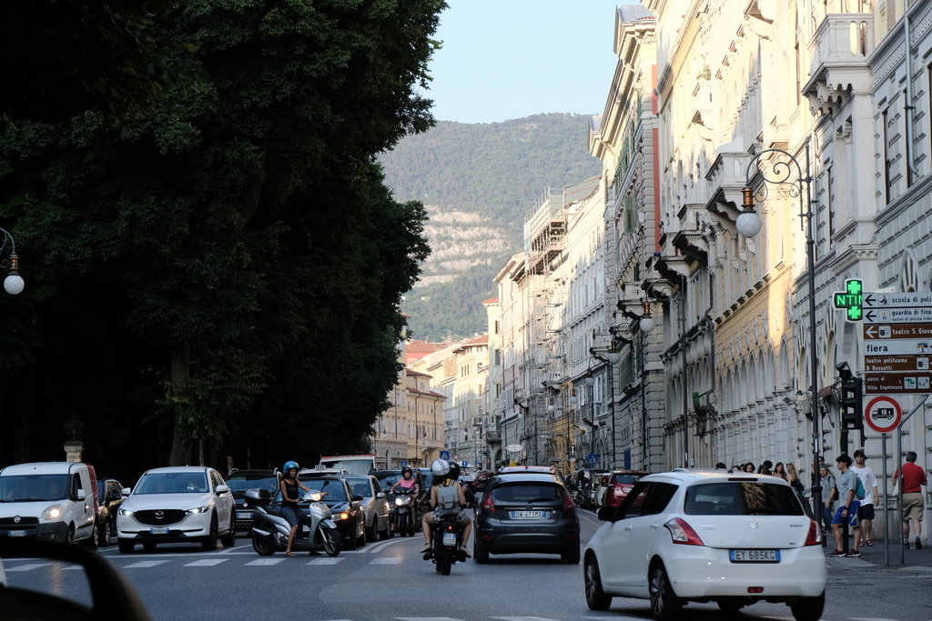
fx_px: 2719
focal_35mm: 105
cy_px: 310
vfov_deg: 13.0
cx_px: 466
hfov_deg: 19.5
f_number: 9
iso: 400
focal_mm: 70
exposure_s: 1/120
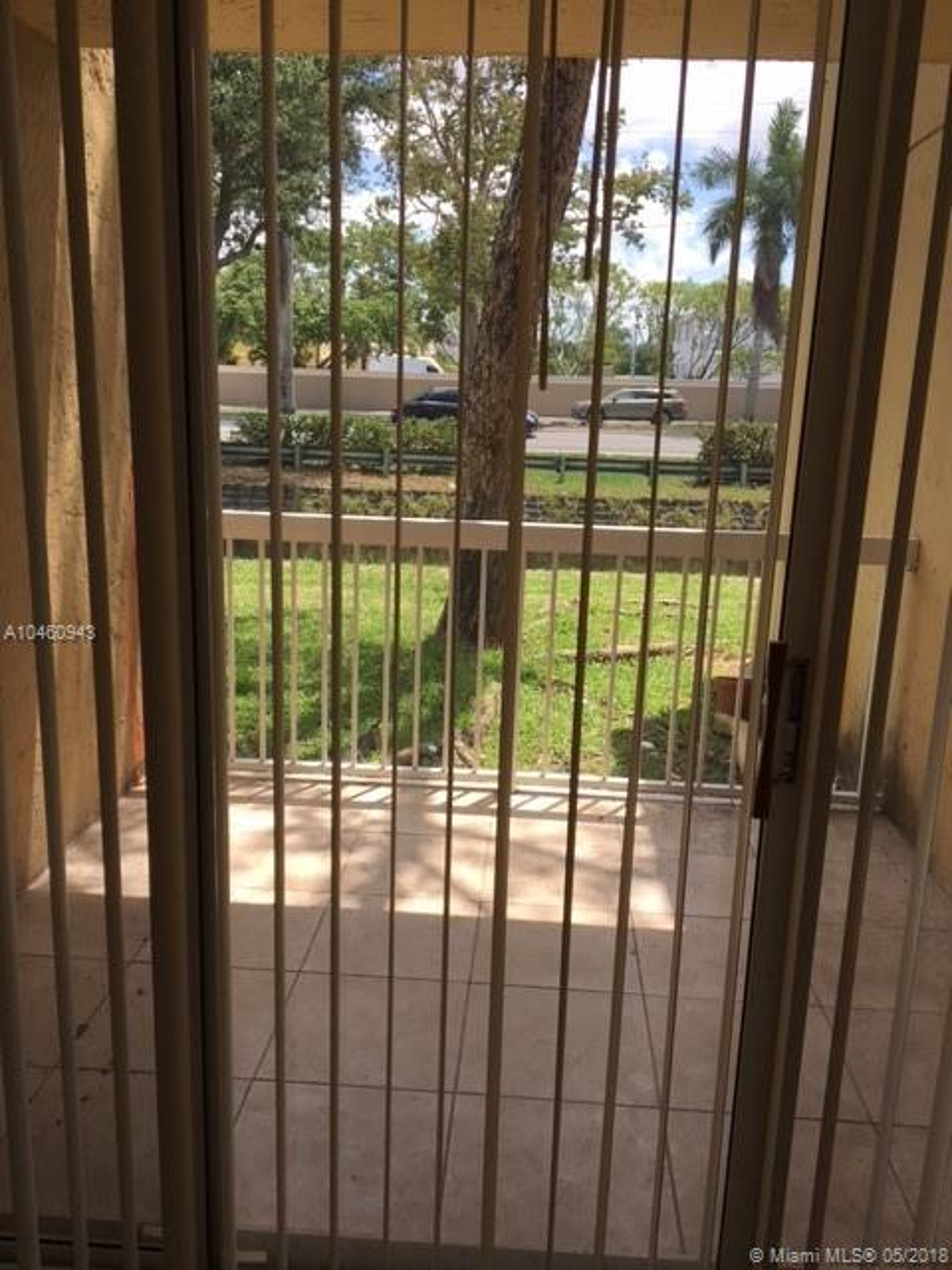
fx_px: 1063
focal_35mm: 29
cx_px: 476
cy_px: 635
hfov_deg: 48.2
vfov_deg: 61.7
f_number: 2.2
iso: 25
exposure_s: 1/777
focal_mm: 4.15
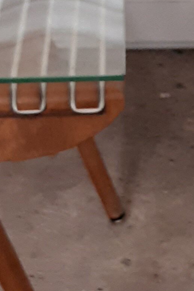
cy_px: 103
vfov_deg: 12.8
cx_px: 228
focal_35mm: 160
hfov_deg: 8.5
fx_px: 1294
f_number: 1.7
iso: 250
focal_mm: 3.92
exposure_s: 1/50
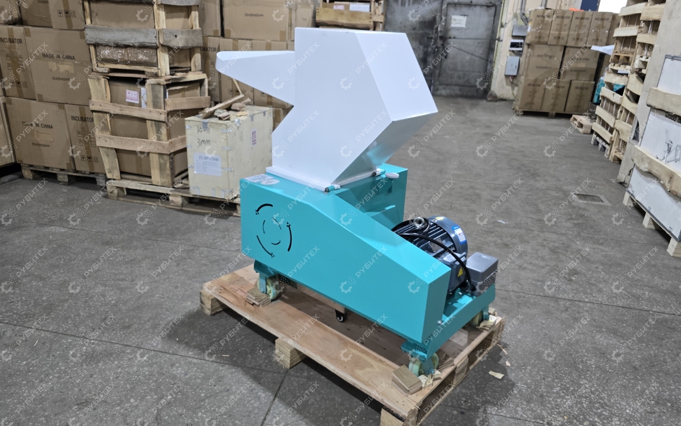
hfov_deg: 72.5
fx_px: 464
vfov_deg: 49.3
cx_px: 342
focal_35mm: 25
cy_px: 228
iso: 250
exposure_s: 1/100
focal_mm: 6.3
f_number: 1.7
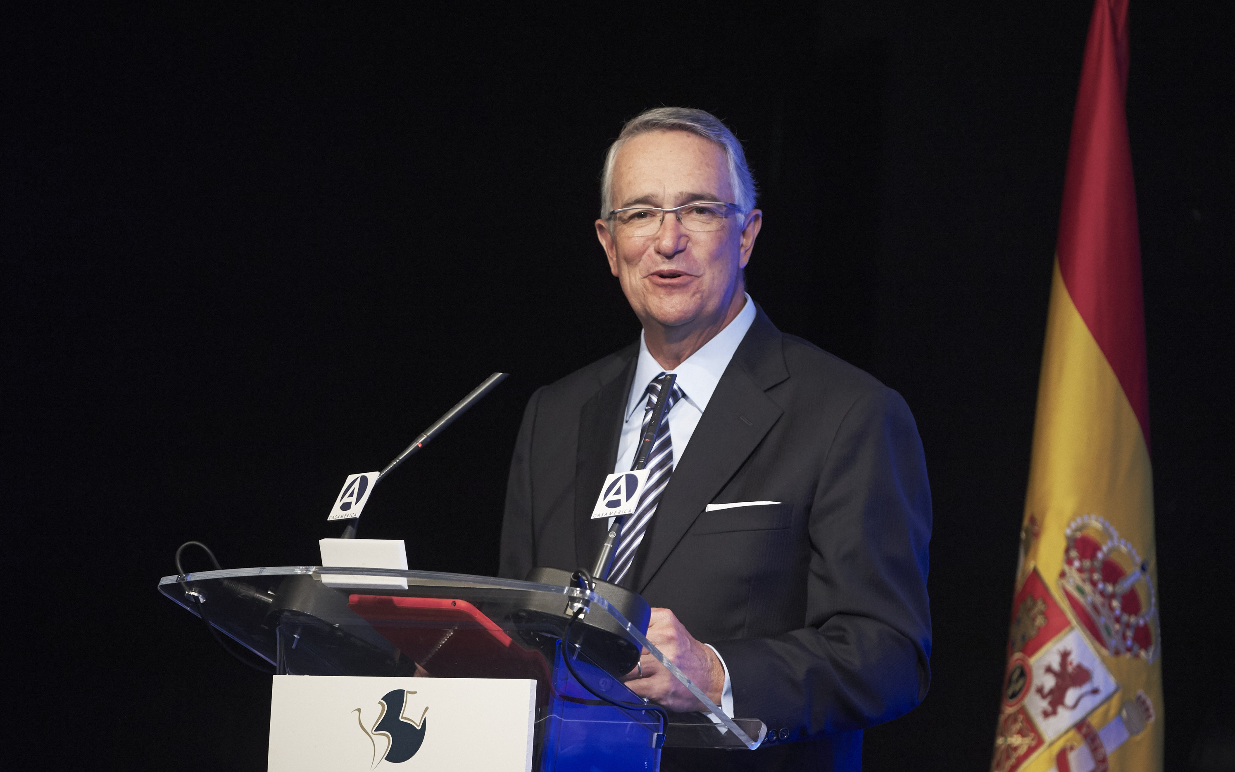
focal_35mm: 317
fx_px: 10669
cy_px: 399
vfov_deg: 4.1
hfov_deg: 6.6
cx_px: 618
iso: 3200
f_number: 4
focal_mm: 310
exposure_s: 1/320
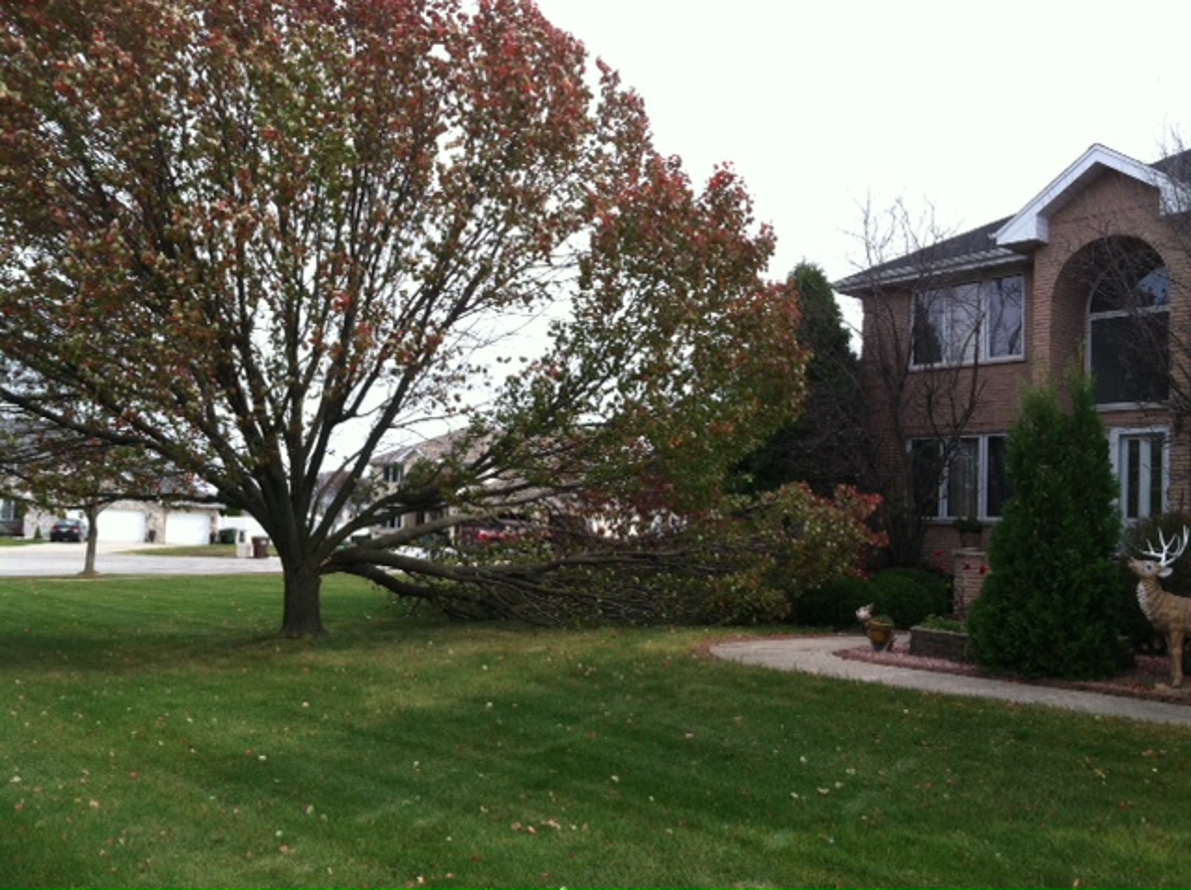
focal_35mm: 35
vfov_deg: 40.6
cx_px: 596
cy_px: 445
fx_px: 1202
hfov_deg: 52.7
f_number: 2.8
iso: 80
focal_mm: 3.85
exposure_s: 1/435
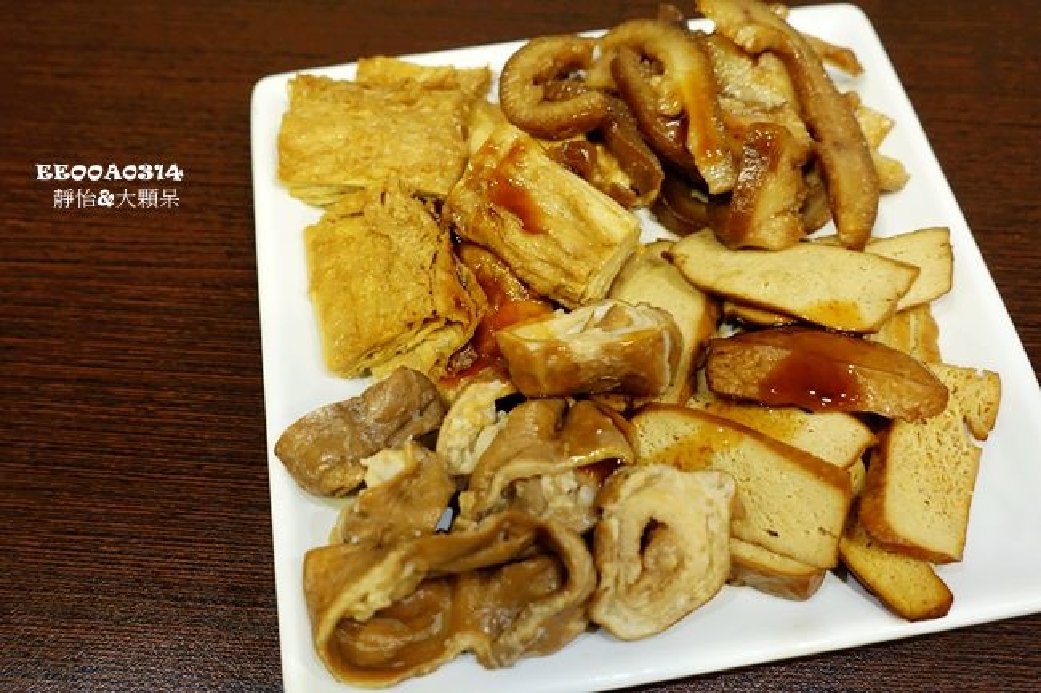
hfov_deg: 53.1
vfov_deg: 36.9
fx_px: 1041
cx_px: 520
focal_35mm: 36
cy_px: 346
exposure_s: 1/40
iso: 1000
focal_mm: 13.16
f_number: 2.8
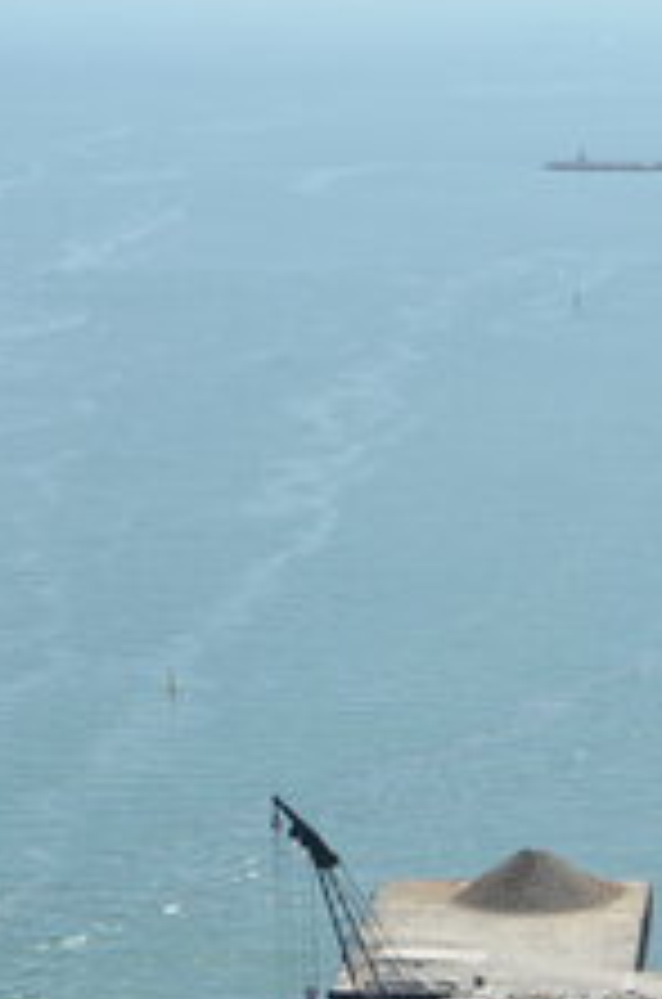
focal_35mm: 156
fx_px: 4323
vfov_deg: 12.8
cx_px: 840
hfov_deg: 8.6
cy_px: 1278
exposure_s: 1/2500
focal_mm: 48
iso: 400
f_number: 5
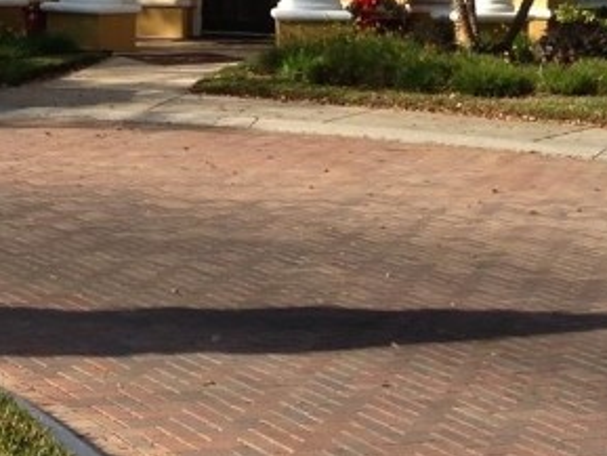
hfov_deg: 16.7
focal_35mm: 117
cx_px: 130
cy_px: -172
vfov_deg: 12.2
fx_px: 2052
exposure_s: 1/1079
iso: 50
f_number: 2.4
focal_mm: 4.13
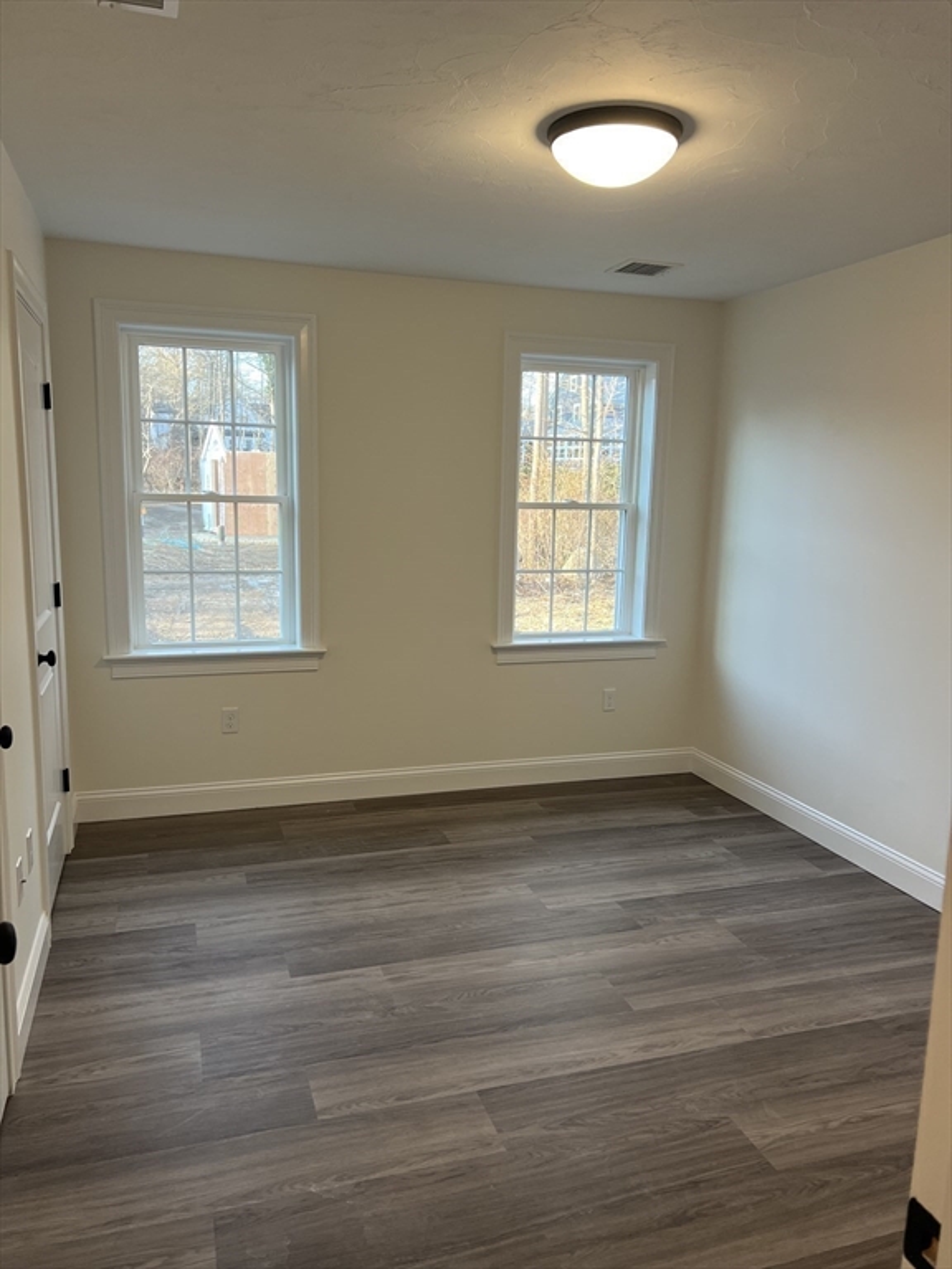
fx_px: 953
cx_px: 476
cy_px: 634
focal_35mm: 26
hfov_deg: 53.1
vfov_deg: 67.3
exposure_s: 1/120
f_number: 1.5
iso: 100
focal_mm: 5.7
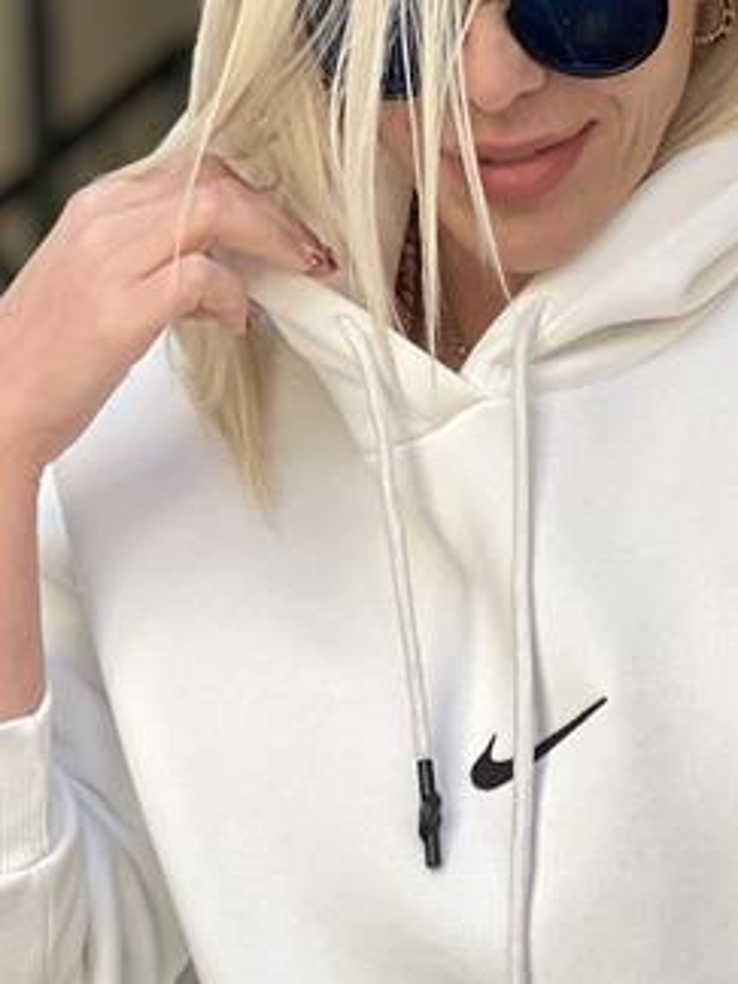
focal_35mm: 190
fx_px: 5401
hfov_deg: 7.8
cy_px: 753
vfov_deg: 10.4
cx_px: 522
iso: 50
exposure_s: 1/121
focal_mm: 9
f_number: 2.8
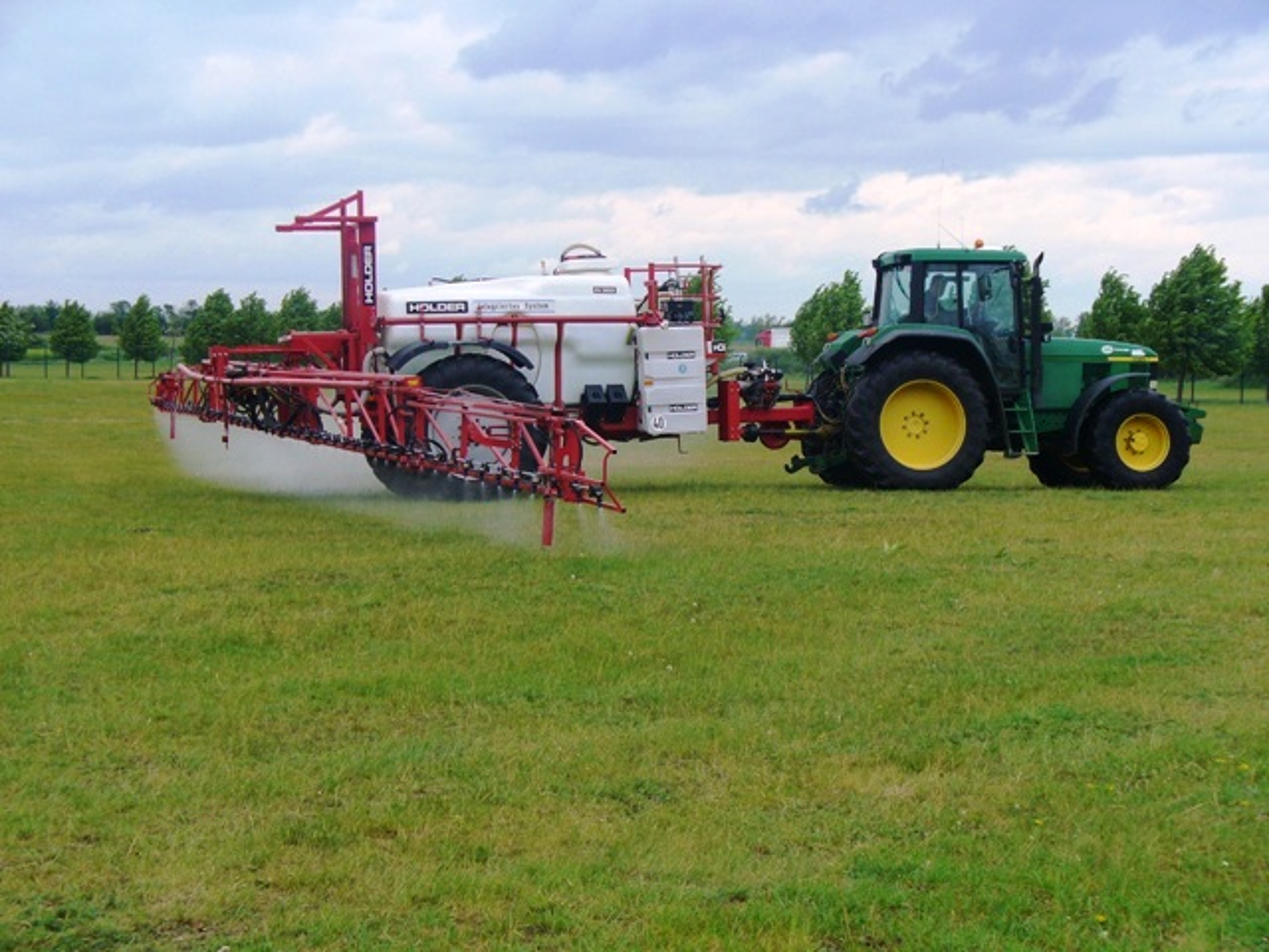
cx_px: 634
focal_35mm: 69
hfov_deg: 28.2
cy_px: 476
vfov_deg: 21.3
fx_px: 2529
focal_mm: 11.4
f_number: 3.2
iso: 80
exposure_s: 1/400
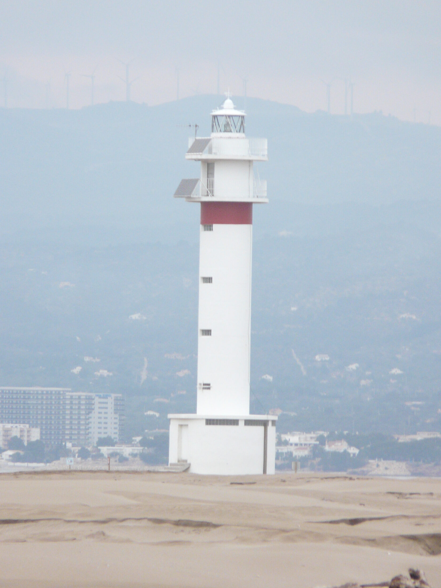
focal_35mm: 583
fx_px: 9902
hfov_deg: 2.6
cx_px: 224
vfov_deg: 3.4
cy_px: 281
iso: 200
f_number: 4.2
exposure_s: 1/30
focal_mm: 82.8
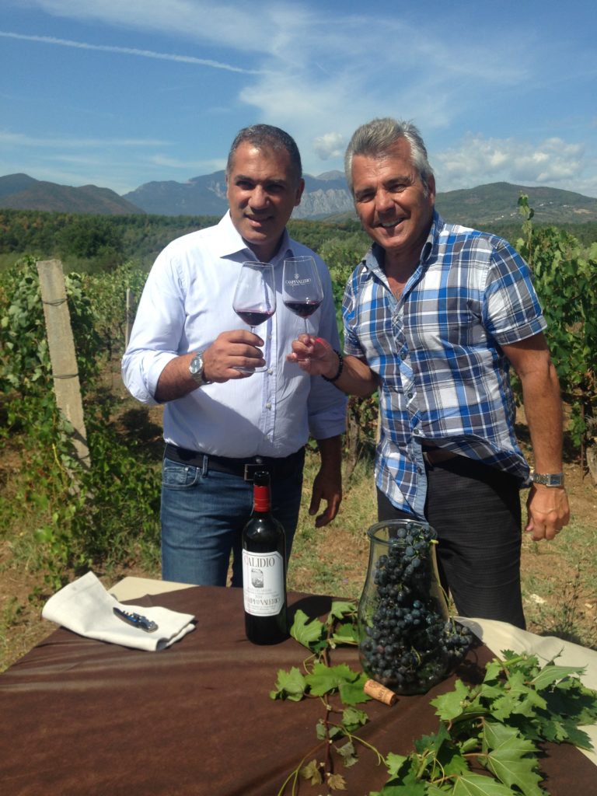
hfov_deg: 42.9
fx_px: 759
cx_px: 298
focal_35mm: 33
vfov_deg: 55.4
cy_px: 398
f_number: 2.4
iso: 50
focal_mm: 4.12
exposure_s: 1/1642
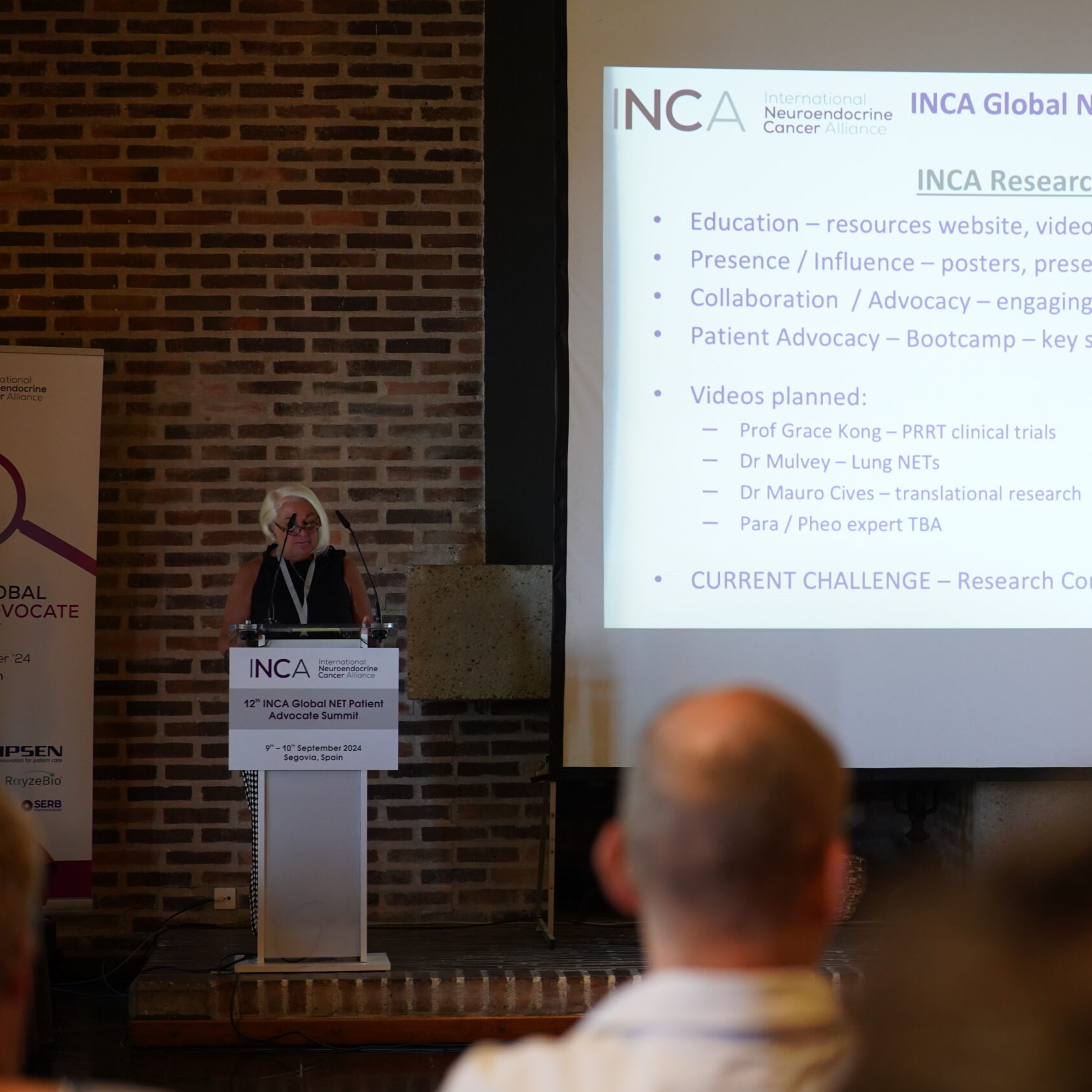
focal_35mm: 109
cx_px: 784
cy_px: 549
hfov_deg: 15.9
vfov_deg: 16.0
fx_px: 3890
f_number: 3.5
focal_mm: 85
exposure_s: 1/100
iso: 2000
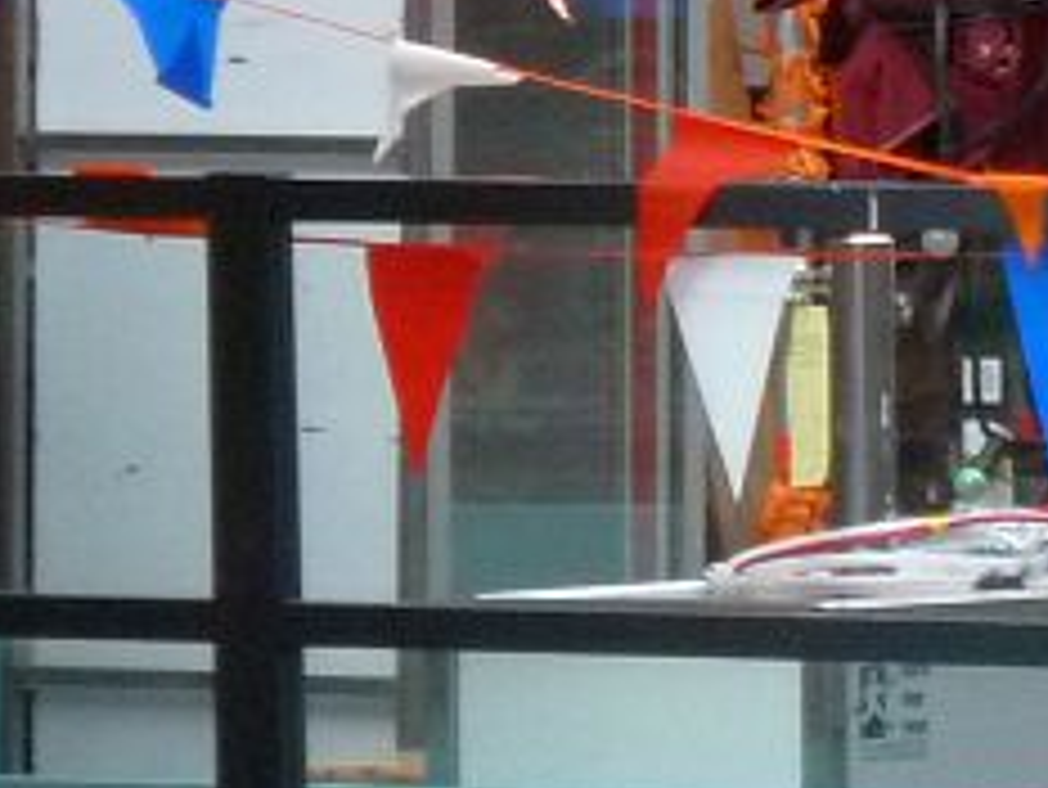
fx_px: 19568
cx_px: 1525
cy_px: -270
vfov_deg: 2.3
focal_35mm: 646
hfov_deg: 3.1
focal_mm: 24.1
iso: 400
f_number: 4.5
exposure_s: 1/40
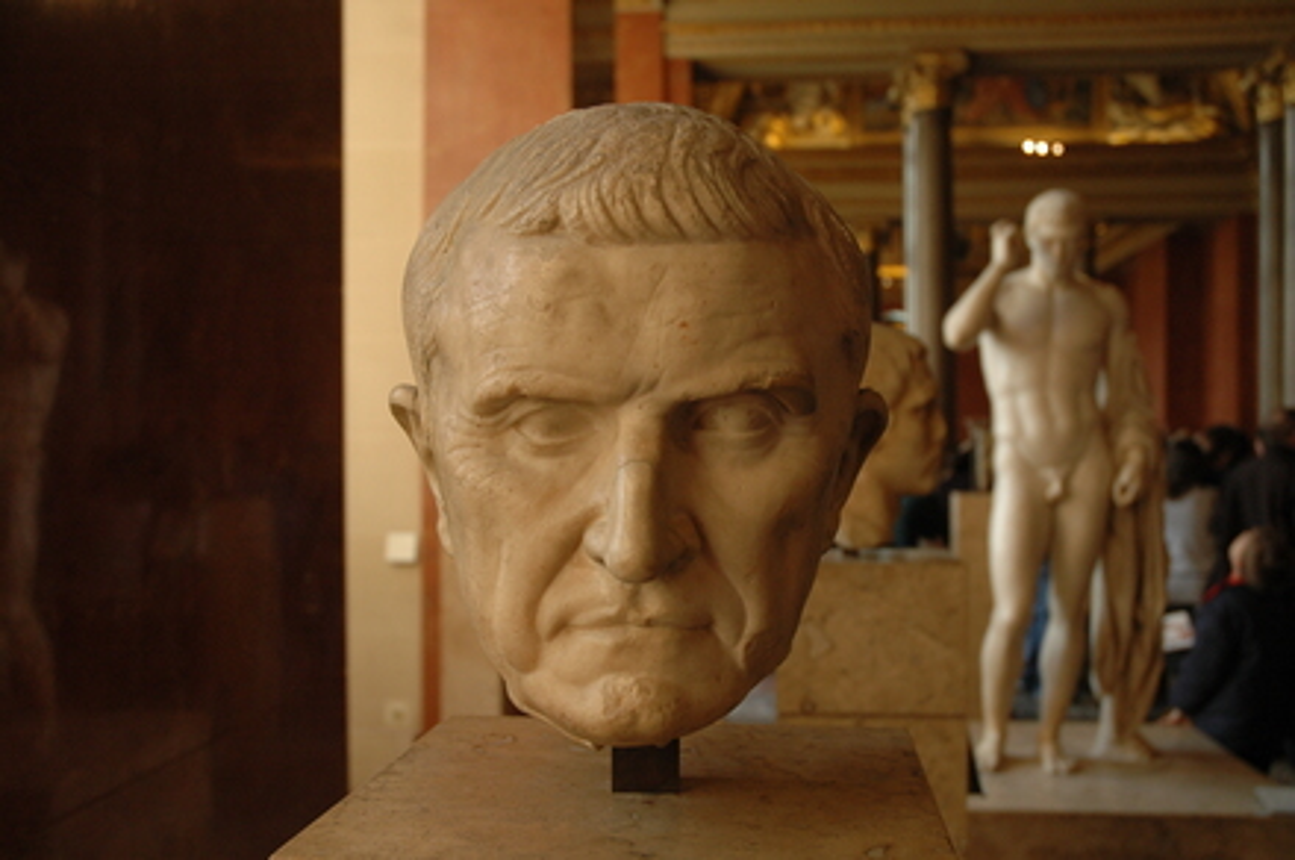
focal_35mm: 38
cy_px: 430
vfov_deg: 35.4
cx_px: 648
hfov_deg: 51.3
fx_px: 1347
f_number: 4.8
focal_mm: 25
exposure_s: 1/90
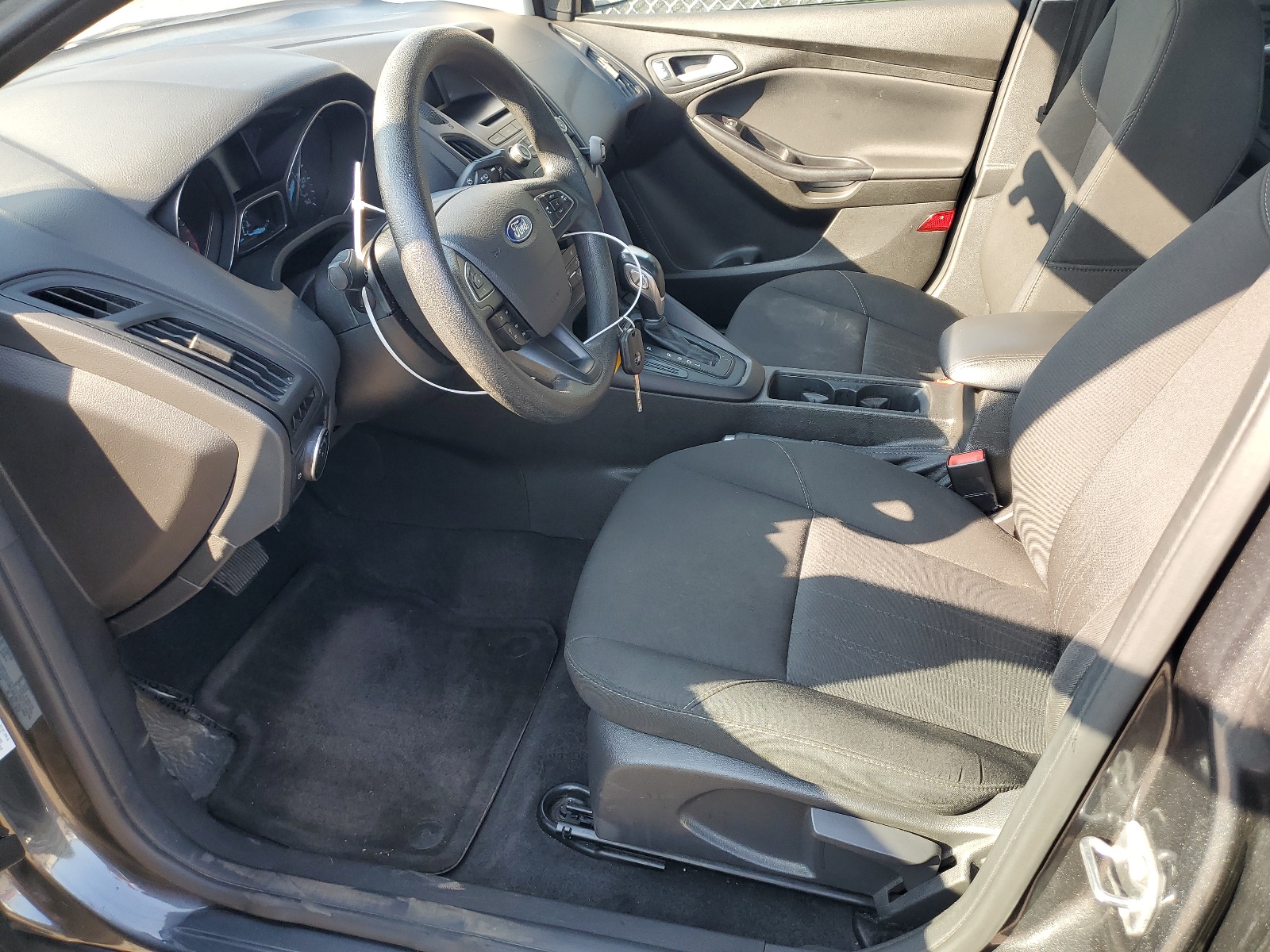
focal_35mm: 26
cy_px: 476
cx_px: 635
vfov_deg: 53.1
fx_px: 954
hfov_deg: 67.3
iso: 50
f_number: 1.5
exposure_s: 1/179
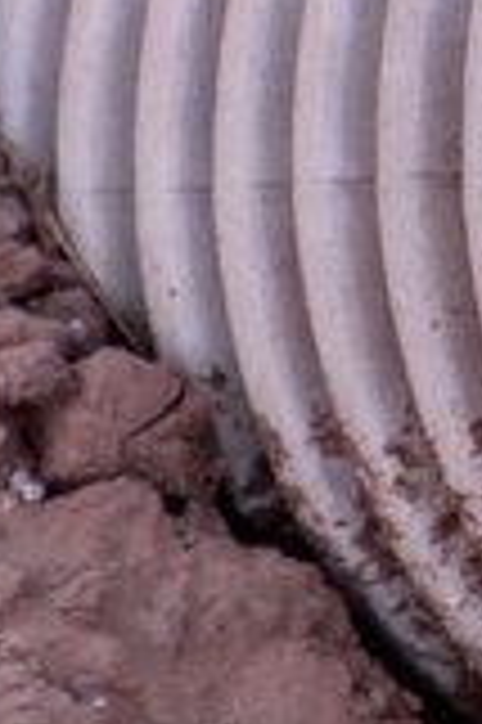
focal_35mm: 1273
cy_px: -241
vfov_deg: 1.6
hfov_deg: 1.1
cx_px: 1333
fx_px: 25619
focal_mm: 140
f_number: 5.6
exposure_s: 1/60
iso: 800
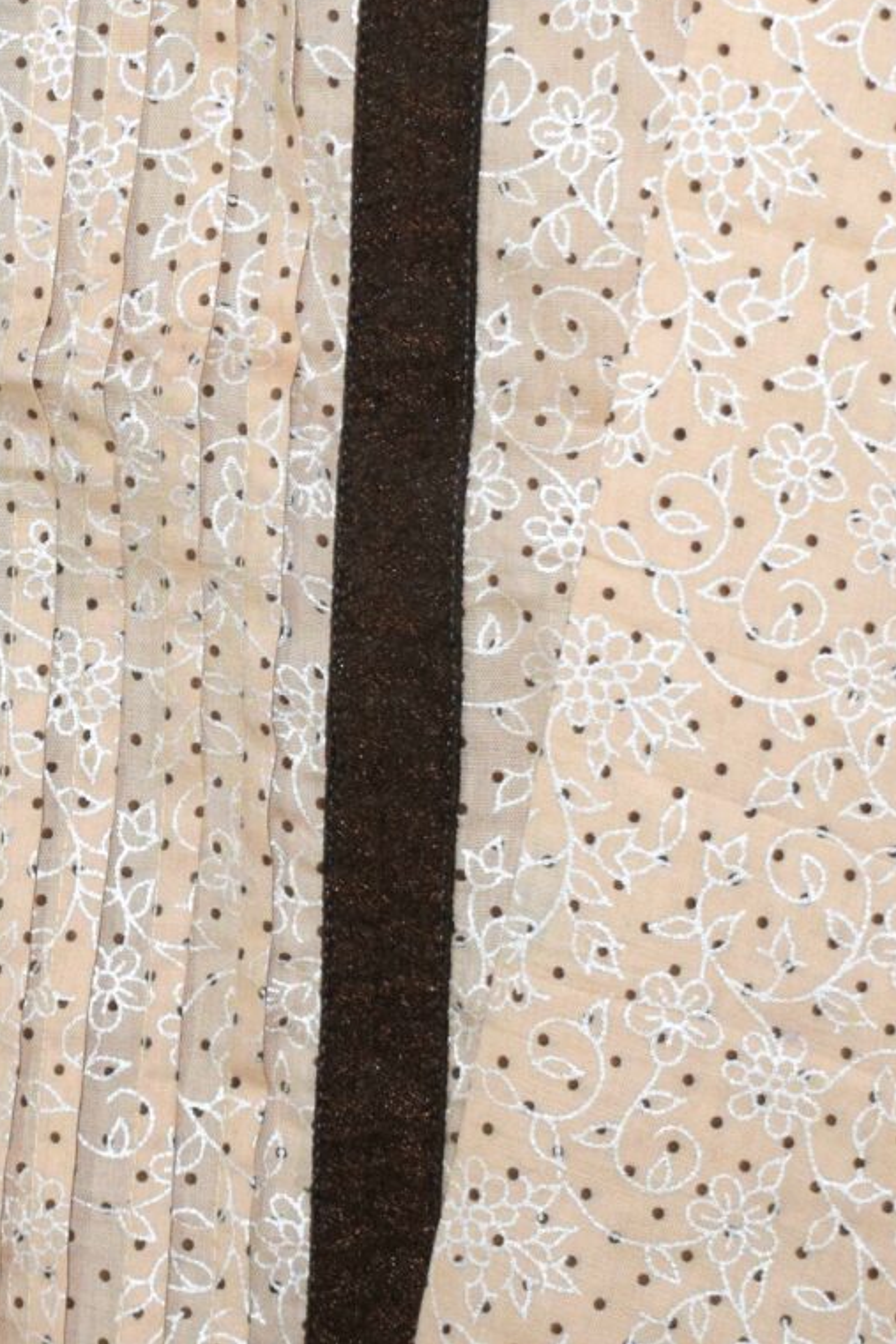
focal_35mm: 157
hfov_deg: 8.7
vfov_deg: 12.9
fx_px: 5846
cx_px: 4
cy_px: -69
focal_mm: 31
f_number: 5
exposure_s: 1/100
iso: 800
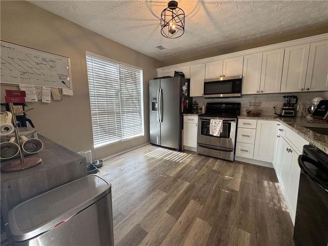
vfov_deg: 85.7
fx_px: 133
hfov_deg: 102.1
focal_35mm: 14
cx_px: 164
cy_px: 123
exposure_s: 1/120
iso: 100
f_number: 2.2
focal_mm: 2.22
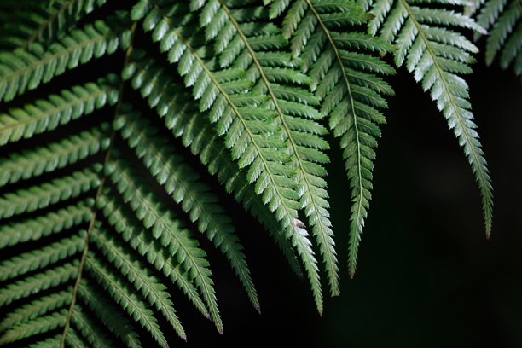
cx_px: 261
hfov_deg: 22.6
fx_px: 1305
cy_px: 174
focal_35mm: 90
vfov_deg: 15.2
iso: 200
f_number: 2.4
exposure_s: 1/280
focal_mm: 60
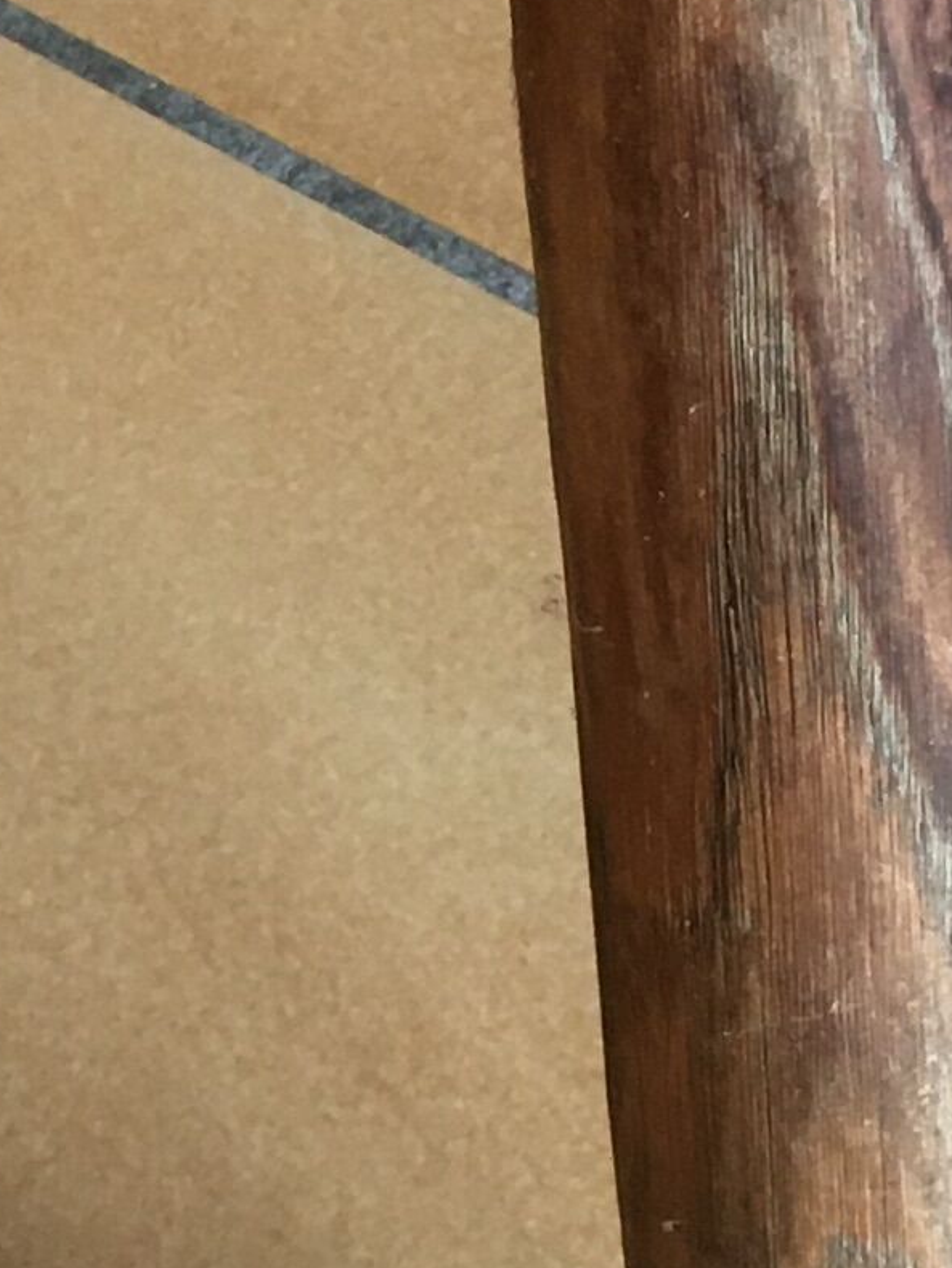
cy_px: 27
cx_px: -371
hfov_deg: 9.8
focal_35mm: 148
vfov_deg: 13.2
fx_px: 5424
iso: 125
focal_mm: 4.15
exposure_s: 1/33
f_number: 2.2
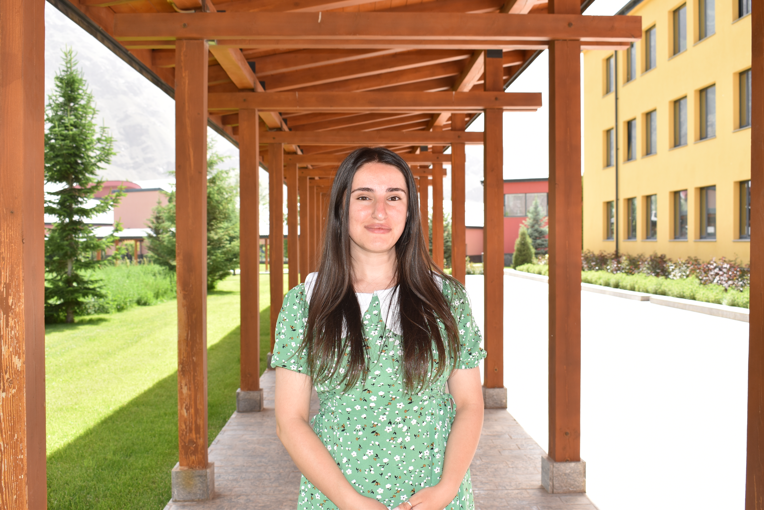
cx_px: 382
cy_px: 255
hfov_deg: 49.6
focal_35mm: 39
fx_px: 828
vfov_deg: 34.2
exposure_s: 1/200
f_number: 6.3
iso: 200
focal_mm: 26
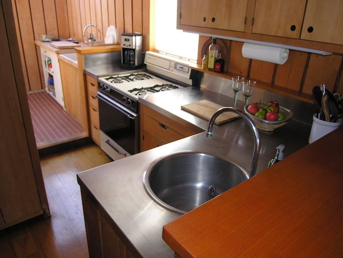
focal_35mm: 26
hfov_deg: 67.3
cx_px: 175
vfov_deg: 53.1
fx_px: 258
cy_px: 126
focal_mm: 6.1
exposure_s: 1/30
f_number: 2.6
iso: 50
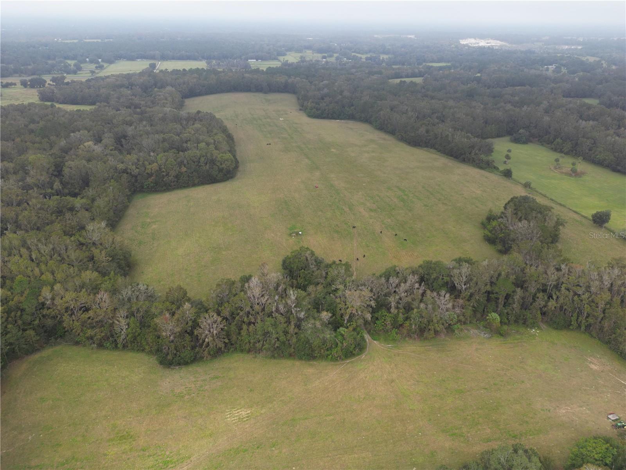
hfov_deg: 71.6
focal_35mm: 24
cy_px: 235
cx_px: 313
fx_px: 434
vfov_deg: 56.8
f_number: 1.7
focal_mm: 6.72
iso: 100
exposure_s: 1/800
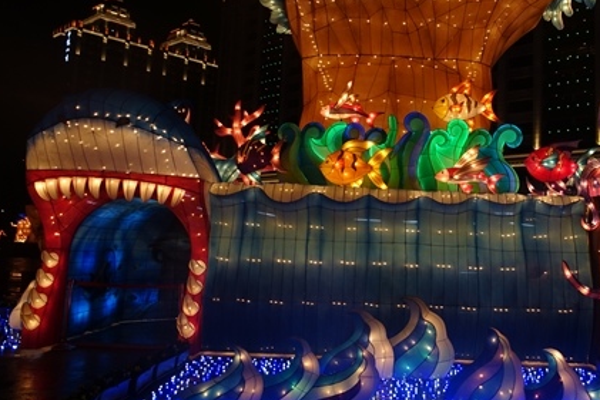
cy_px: 164
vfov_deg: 35.0
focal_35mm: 38
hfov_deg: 49.9
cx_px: 390
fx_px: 634
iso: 125
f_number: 2
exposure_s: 1/80
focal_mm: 9.08
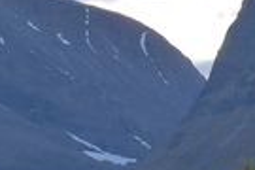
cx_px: 105
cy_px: 128
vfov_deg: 6.4
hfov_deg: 9.7
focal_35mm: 213
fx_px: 1509
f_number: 2.8
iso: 125
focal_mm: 7.9
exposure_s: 1/160
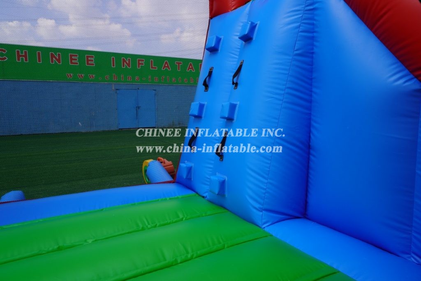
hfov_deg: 73.7
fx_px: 281
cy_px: 140
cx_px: 210
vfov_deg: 53.1
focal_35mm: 24
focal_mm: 16
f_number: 9
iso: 100
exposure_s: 1/125
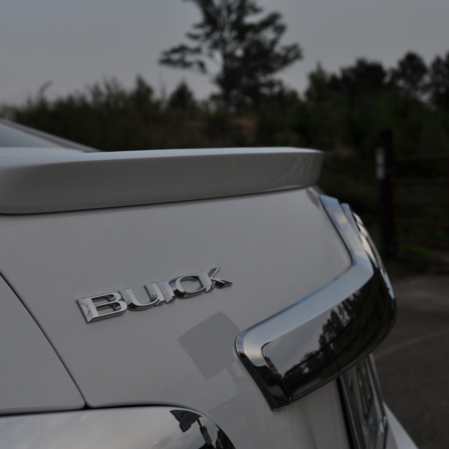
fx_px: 993
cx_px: 168
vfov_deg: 25.5
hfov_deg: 25.4
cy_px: 224
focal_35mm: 68
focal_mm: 35
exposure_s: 1/250
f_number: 8
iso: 200
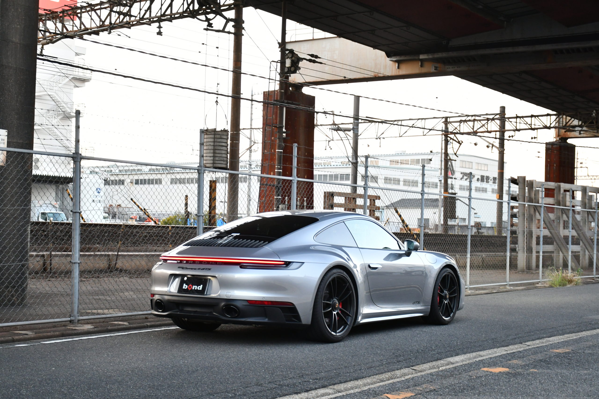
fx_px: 865
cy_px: 200
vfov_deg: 26.0
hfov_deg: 38.2
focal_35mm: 52
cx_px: 300
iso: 1100
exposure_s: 1/40
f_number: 4.2
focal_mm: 35
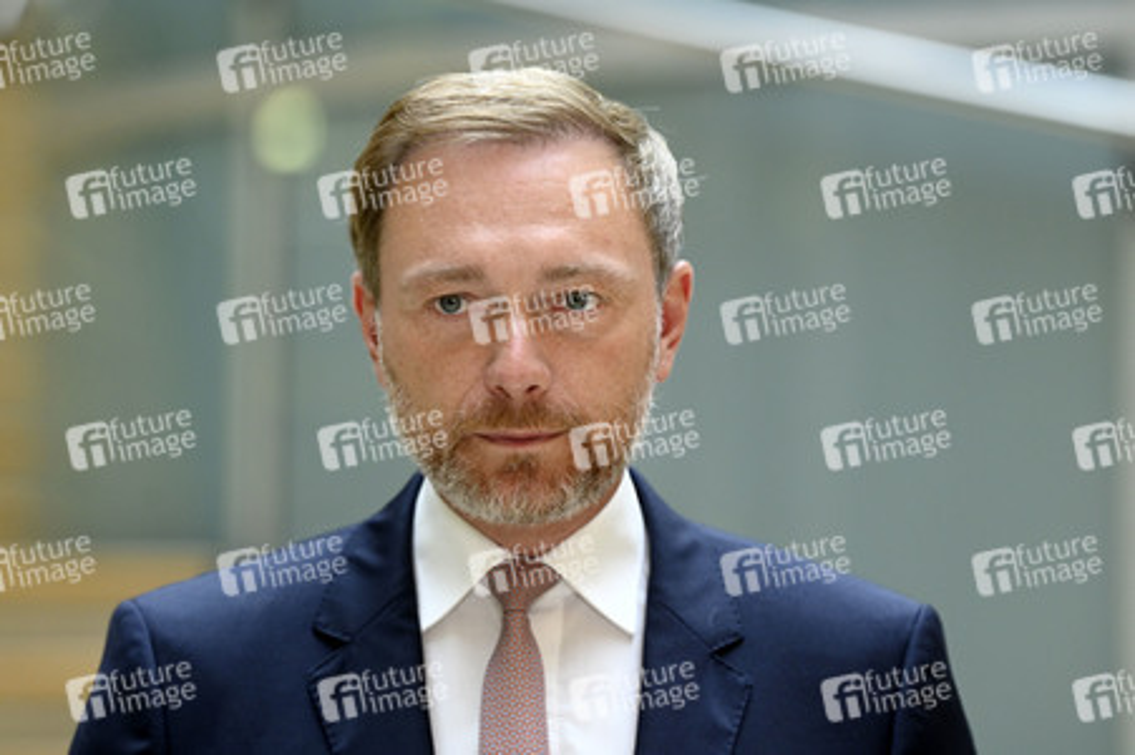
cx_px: 568
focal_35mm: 200
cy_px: 378
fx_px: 6301
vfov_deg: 6.9
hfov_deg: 10.3
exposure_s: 1/640
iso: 2000
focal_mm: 200
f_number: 4.5
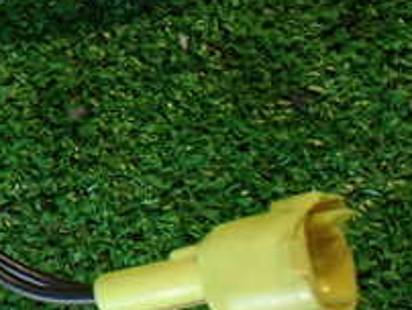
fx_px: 1061
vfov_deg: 16.1
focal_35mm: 89
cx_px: -128
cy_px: -41
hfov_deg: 20.1
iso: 200
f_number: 2.3
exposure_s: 1/50
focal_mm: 5.4
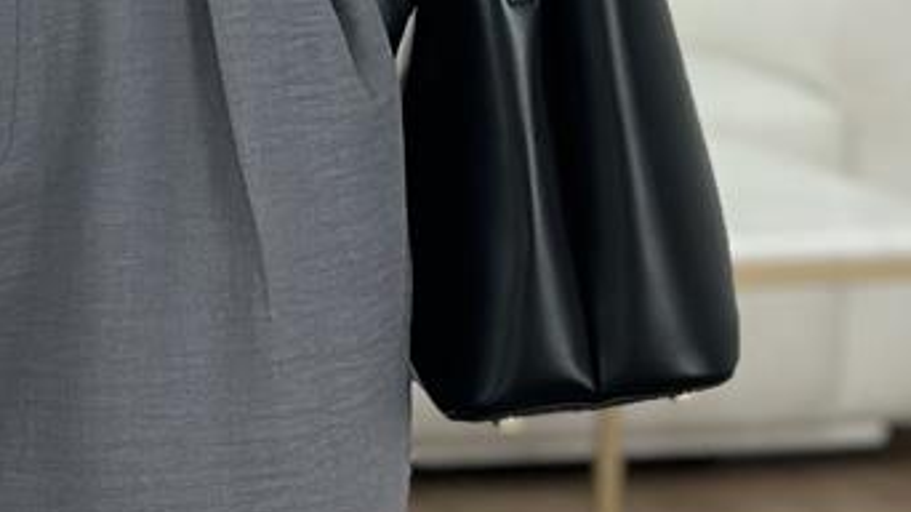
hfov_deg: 8.8
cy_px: 1189
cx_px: 59
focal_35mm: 245
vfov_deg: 4.8
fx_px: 5915
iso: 80
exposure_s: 1/207
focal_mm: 6.86
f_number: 1.78
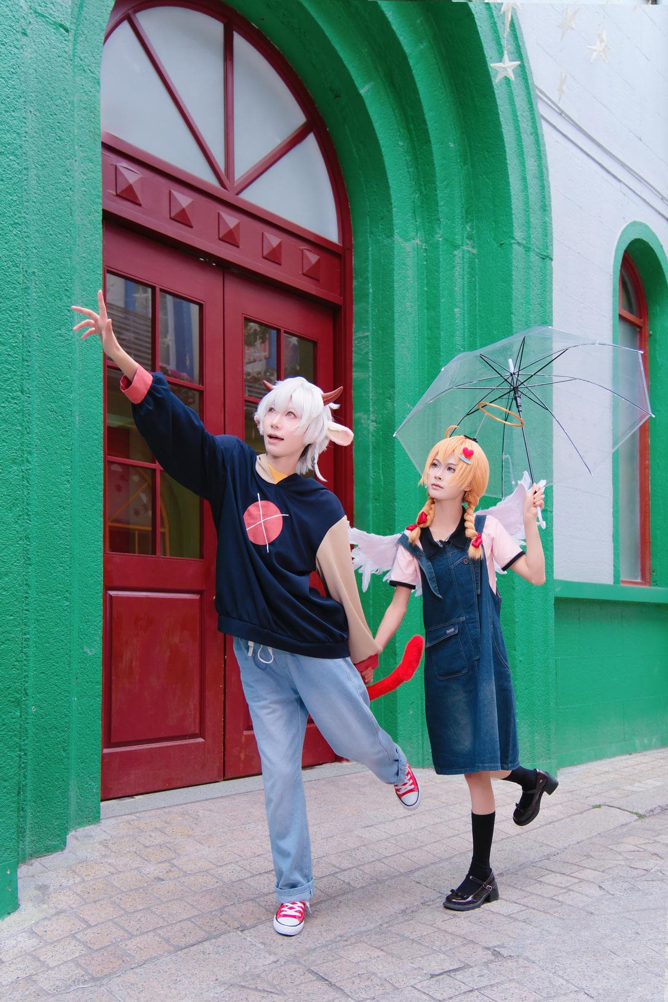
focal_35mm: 30
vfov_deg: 61.9
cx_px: 334
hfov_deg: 43.6
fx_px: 835
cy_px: 501
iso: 400
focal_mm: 20
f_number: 2.8
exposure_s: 1/125
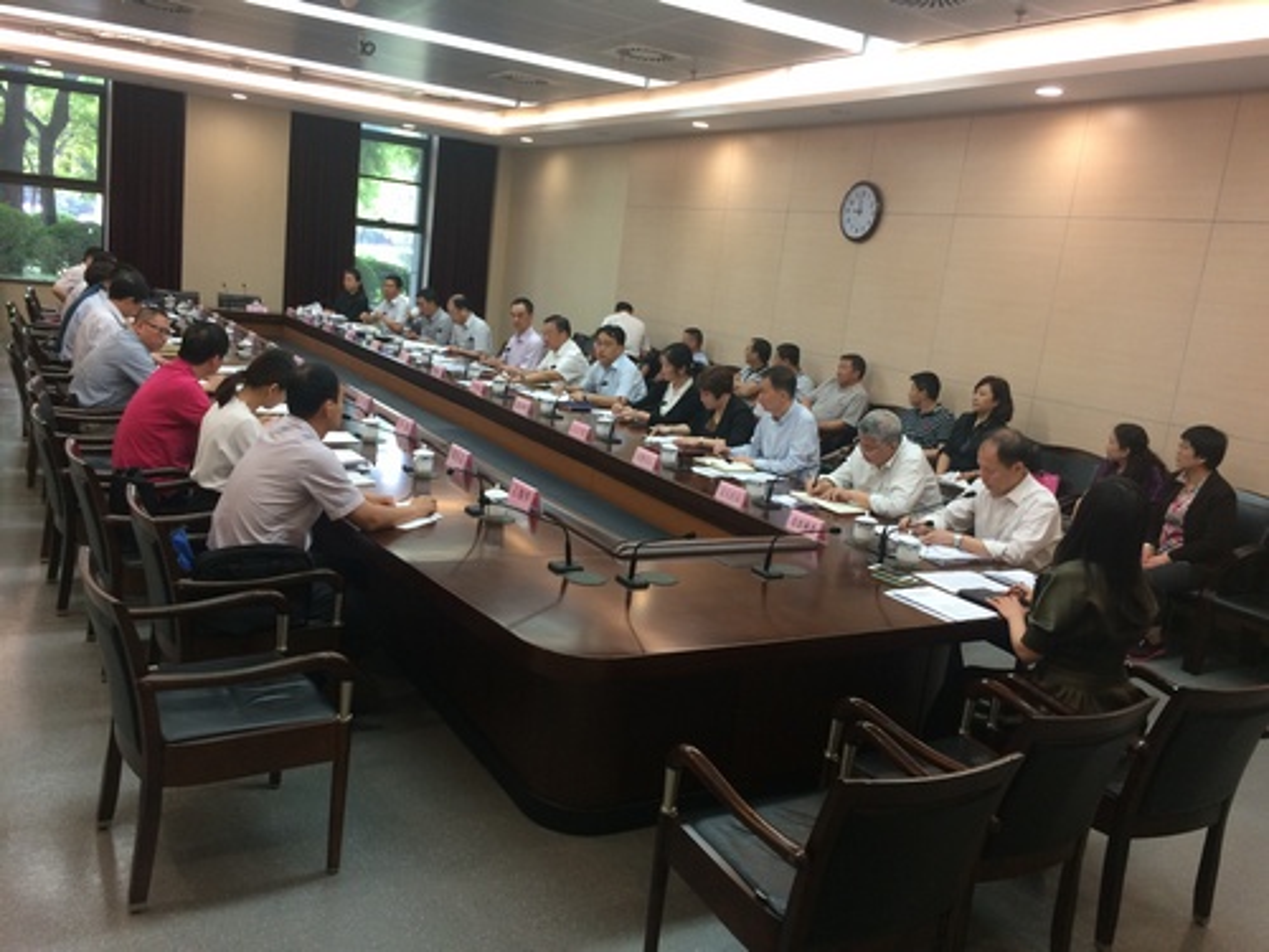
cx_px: 634
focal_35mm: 29
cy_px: 476
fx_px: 1063
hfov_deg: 61.7
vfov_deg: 48.2
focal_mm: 4.15
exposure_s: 1/33
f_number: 2.2
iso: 125
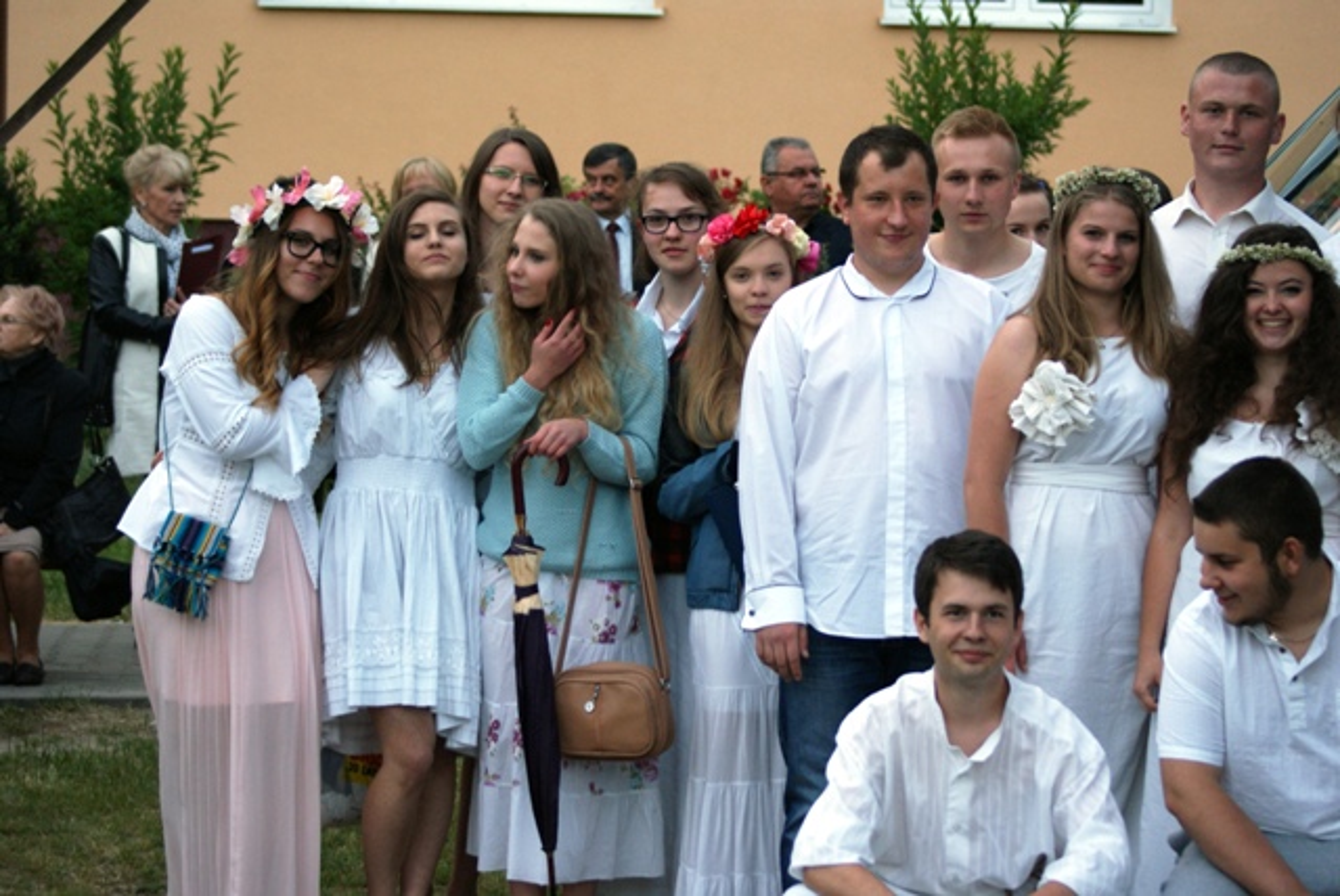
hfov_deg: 18.2
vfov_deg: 12.2
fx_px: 4191
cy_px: 448
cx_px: 670
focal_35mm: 112
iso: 400
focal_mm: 75
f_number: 4.5
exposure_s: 1/125
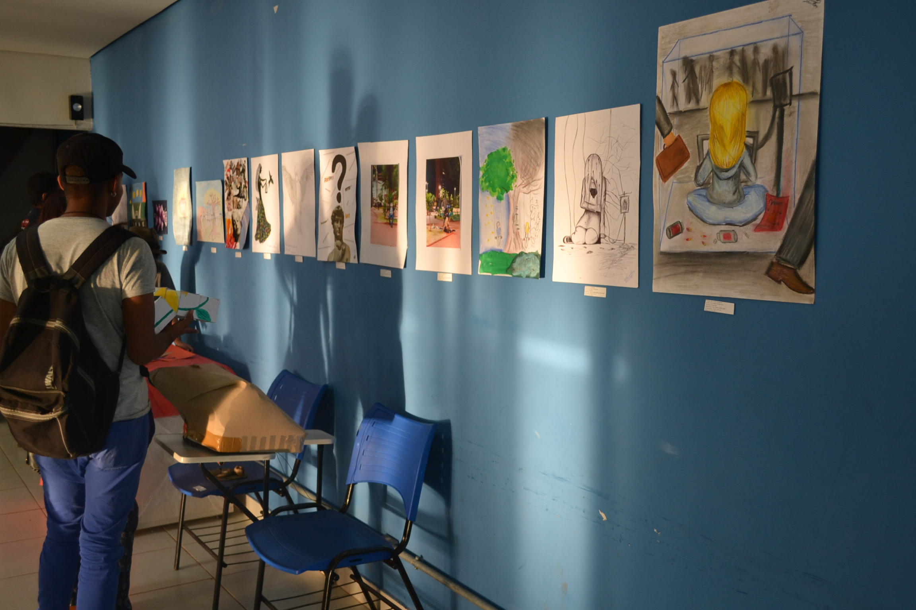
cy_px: 305
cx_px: 458
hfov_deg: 53.1
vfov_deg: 36.9
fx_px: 916
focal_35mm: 36
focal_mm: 24
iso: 400
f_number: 4
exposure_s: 1/60
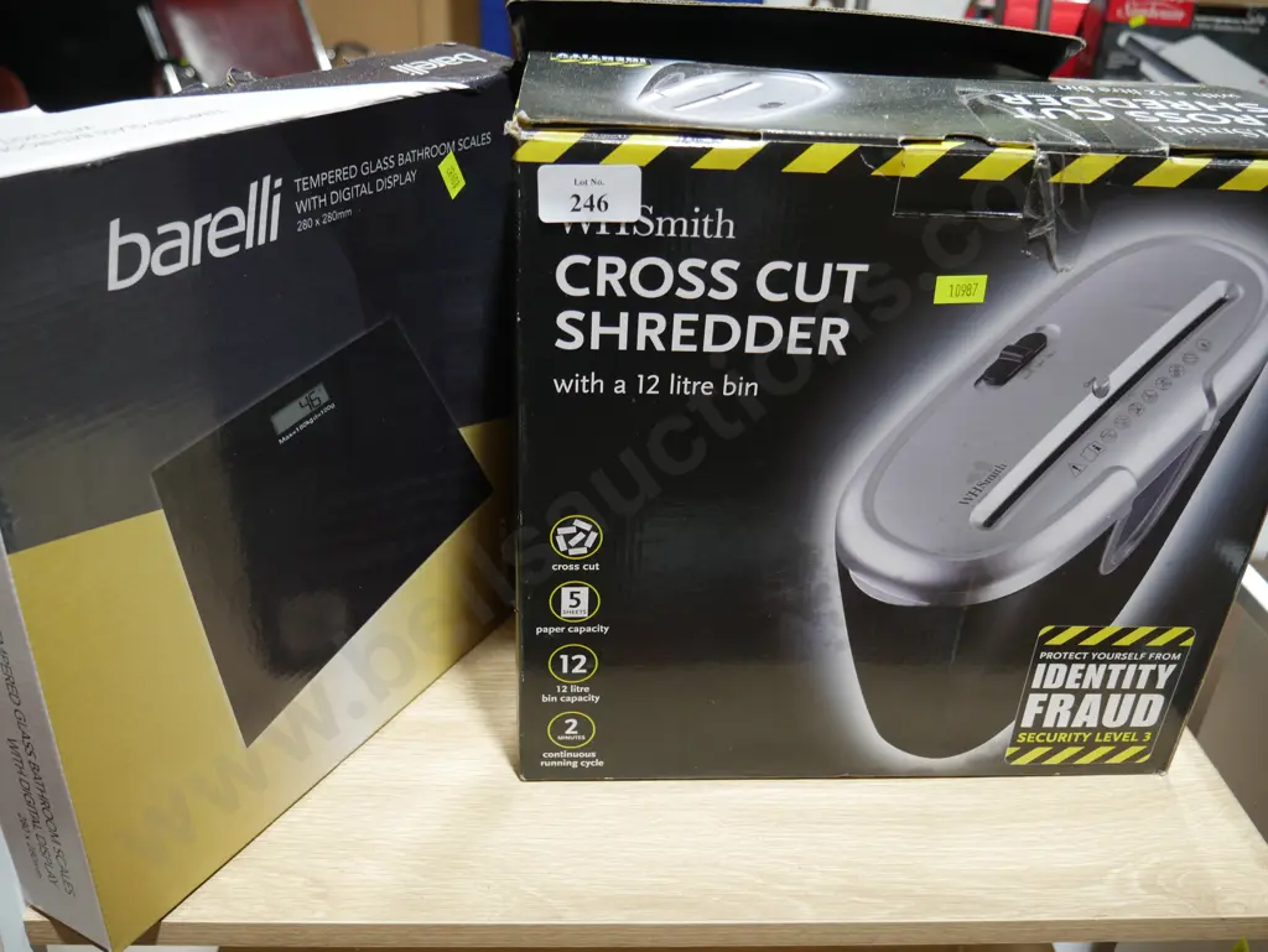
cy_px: 476
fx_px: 1099
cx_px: 634
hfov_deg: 59.9
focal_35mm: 30
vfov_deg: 46.8
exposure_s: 1/60
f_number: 3.6
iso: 250
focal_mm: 15
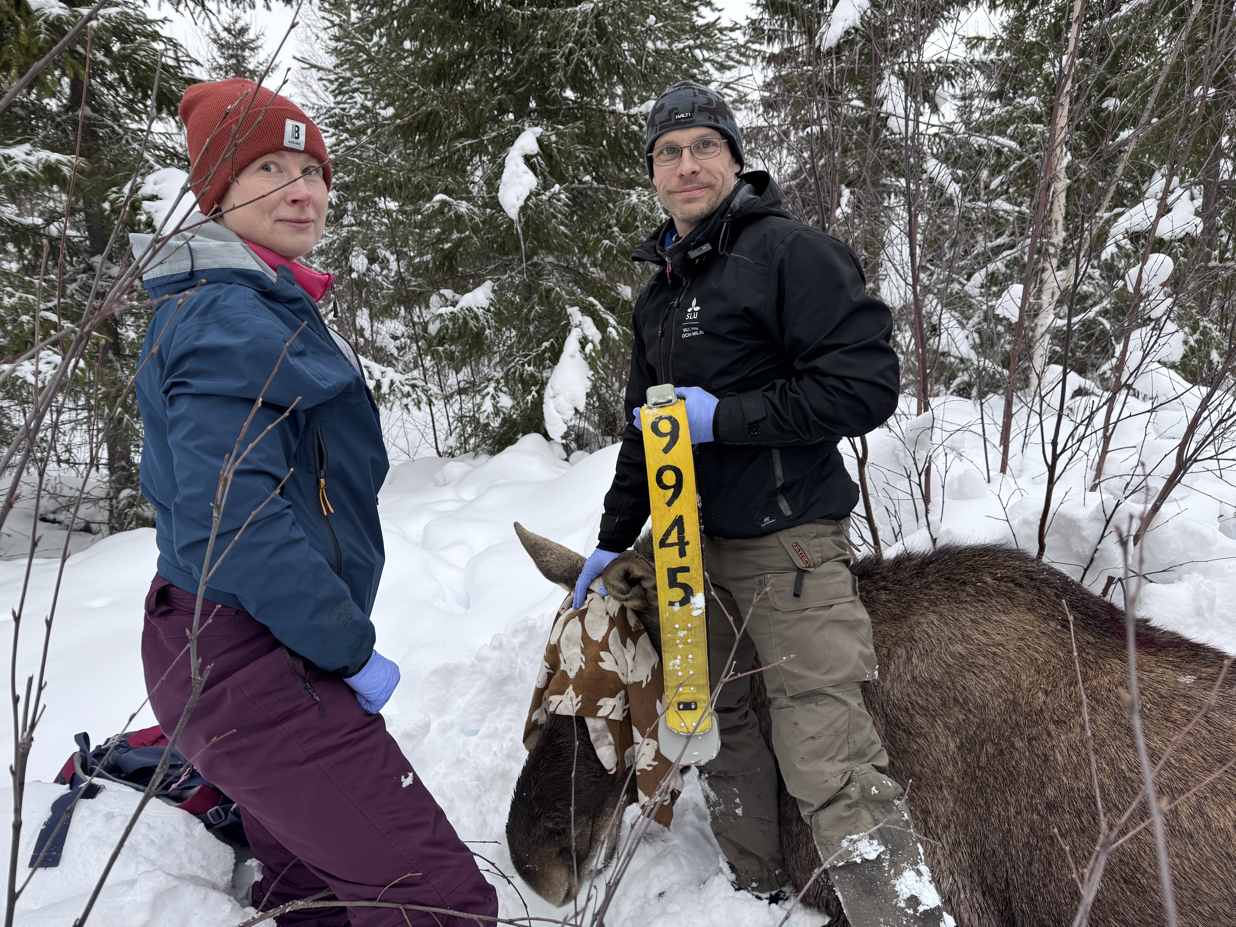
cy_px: 464
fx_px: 857
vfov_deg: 56.8
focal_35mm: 24
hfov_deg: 71.6
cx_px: 618
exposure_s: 1/488
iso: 80
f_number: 1.8
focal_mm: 6.8
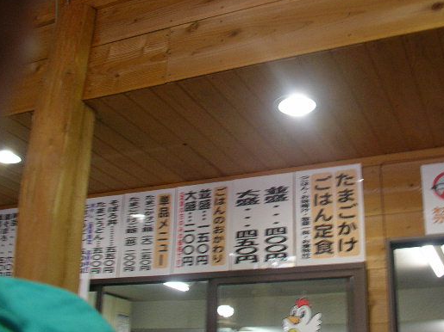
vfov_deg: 31.5
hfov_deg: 41.1
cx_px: 267
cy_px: 168
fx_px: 590
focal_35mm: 46
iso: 100
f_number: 2.8
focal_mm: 5.7
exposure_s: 1/13
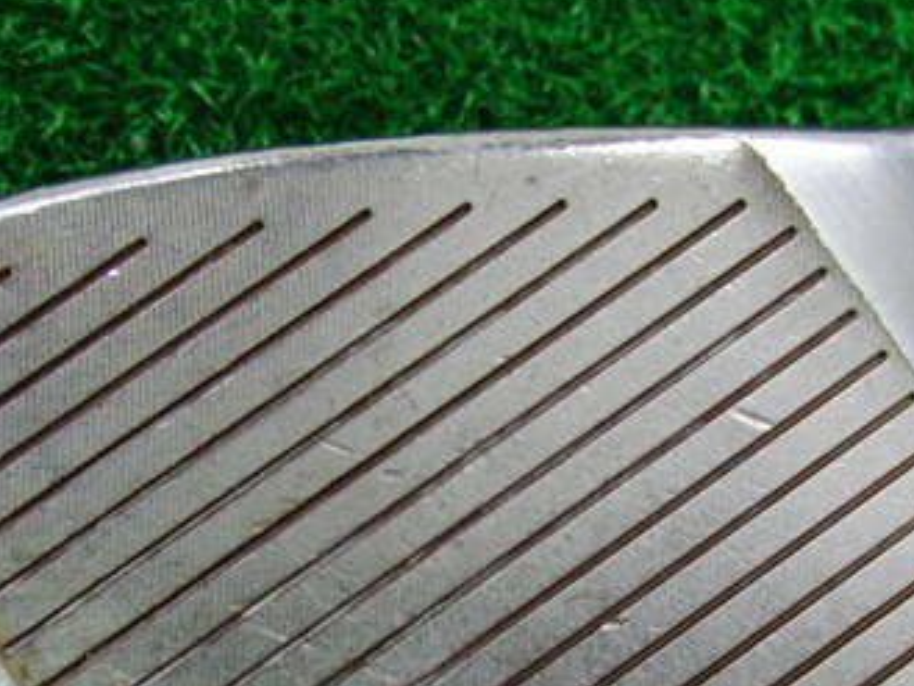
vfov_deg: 20.0
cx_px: 397
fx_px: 1902
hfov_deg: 27.0
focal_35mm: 72
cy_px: 647
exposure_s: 1/40
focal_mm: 6.42
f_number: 3.6
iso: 400
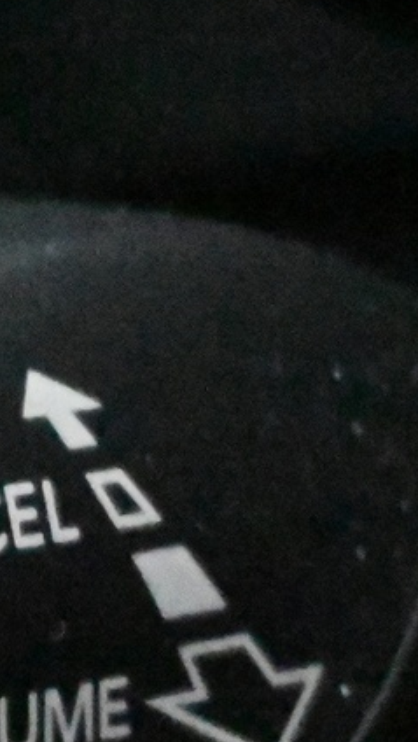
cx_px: -504
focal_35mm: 252
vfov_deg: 8.5
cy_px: 723
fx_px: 4958
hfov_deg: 4.7
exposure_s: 1/50
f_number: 5.6
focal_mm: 42
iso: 51200
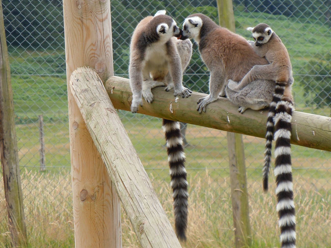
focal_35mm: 213
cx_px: 163
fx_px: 2037
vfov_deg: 7.0
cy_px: 110
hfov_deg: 9.3
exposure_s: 1/200
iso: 100
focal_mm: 31.4
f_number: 4.6
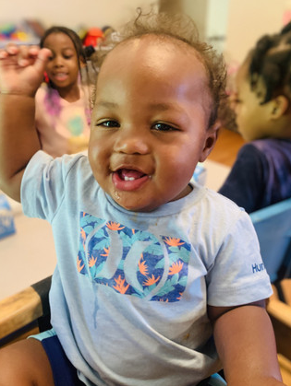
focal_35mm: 31
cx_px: 138
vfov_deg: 58.3
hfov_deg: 45.5
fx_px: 347
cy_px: 185
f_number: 1.8
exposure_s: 1/30
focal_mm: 4.25
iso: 320
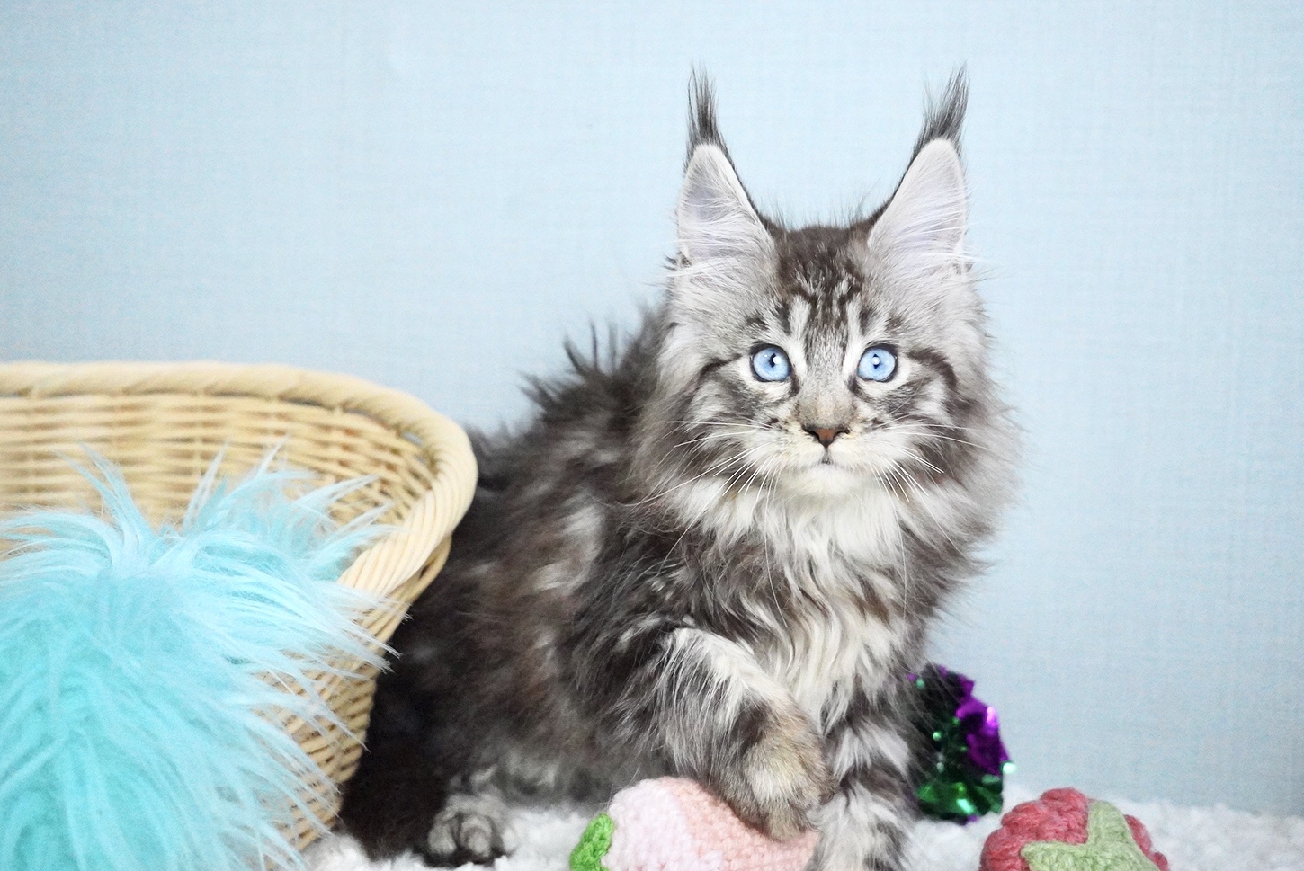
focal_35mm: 39
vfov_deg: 34.2
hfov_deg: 49.5
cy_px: 401
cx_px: 616
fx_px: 1414
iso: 32000
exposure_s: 1/4000
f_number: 5
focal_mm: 35
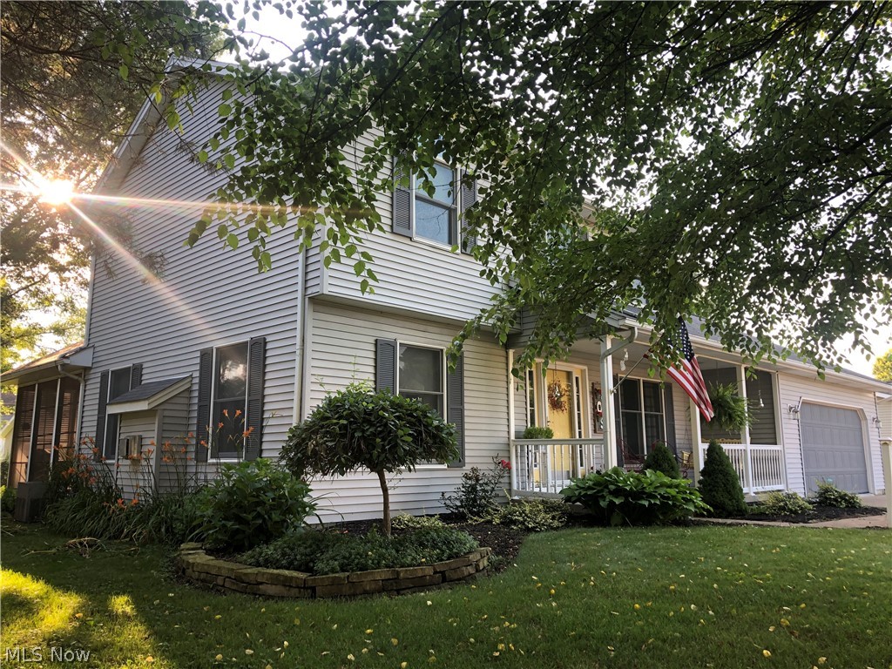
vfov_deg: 49.7
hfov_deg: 63.4
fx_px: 722
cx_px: 446
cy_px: 334
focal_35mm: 28
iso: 32
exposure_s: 1/120
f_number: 1.8
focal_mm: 3.99
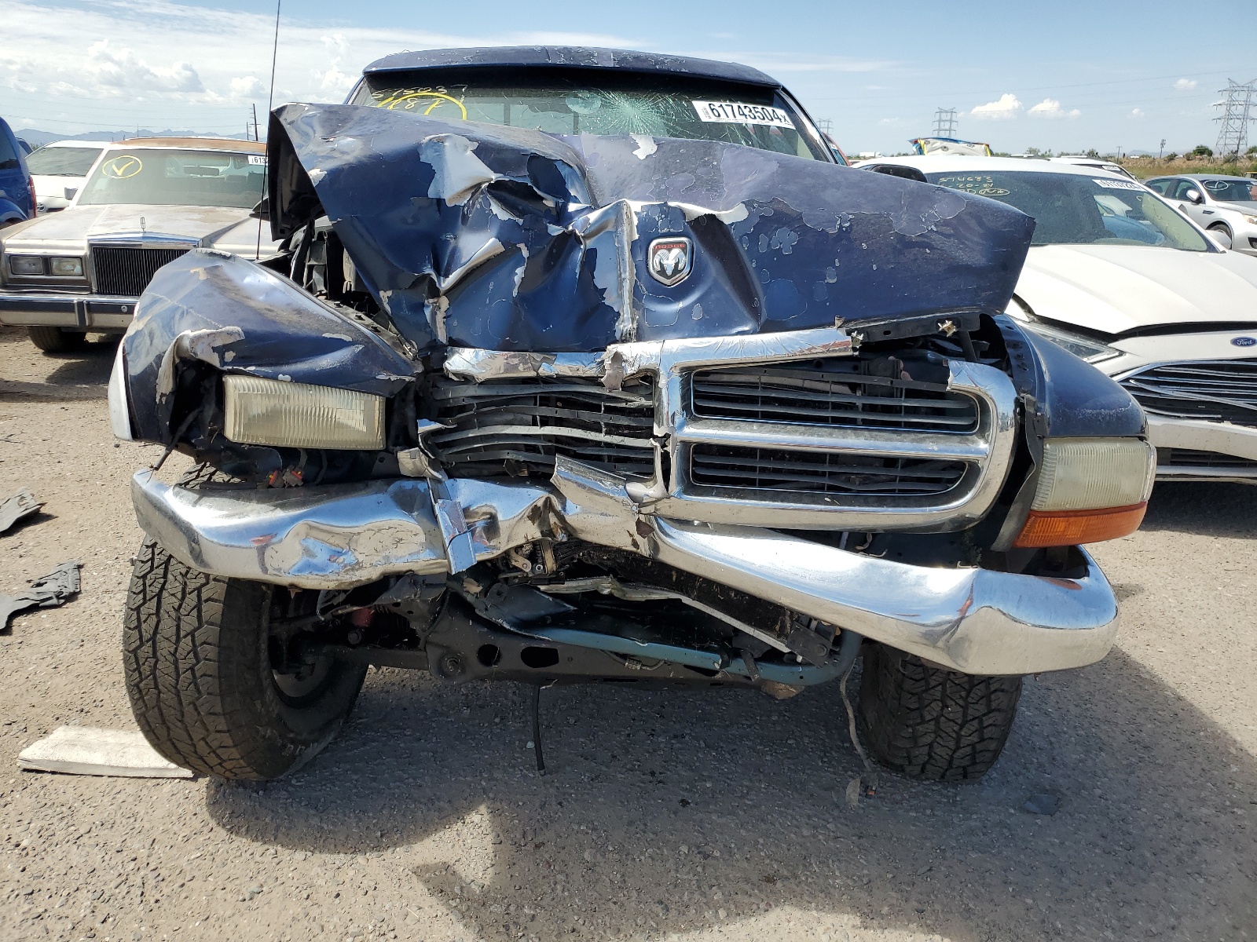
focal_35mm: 26
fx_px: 944
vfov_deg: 53.1
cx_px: 628
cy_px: 471
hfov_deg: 67.3
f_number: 1.5
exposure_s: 1/2500
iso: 50
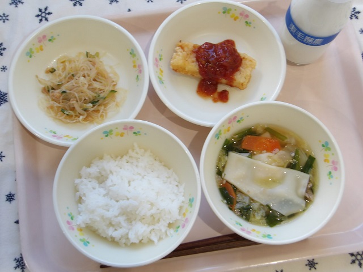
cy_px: 136
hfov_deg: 44.8
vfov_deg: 34.3
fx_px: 440
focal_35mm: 42
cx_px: 182
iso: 108
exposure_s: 1/30
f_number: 3.7
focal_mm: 7.6
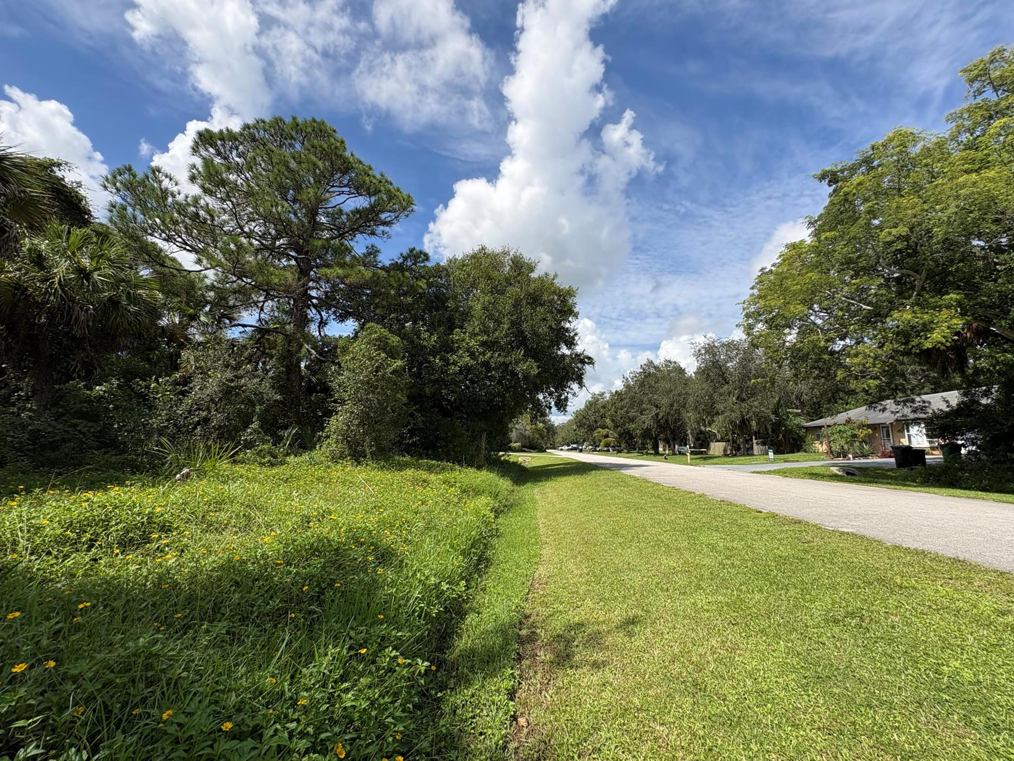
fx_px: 439
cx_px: 541
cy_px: 374
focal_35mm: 15
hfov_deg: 98.0
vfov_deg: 81.8
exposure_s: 1/1927
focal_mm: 2.22
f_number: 2.2
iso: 50
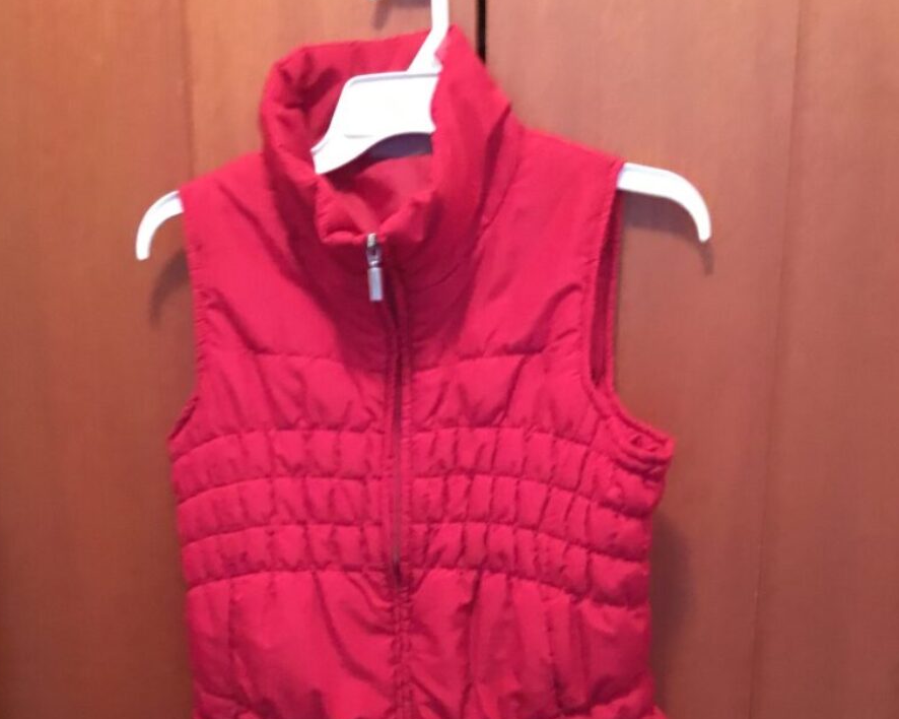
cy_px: 538
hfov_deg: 44.8
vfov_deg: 35.7
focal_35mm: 41
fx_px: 1090
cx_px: 443
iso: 500
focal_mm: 3.3
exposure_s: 1/15
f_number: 2.4
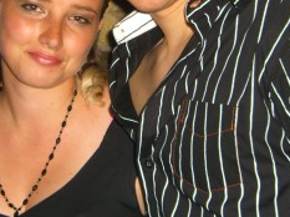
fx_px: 820
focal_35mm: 98
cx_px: 133
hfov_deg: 20.1
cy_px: 35
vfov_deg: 14.9
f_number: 2.8
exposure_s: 1/60
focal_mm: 7.9
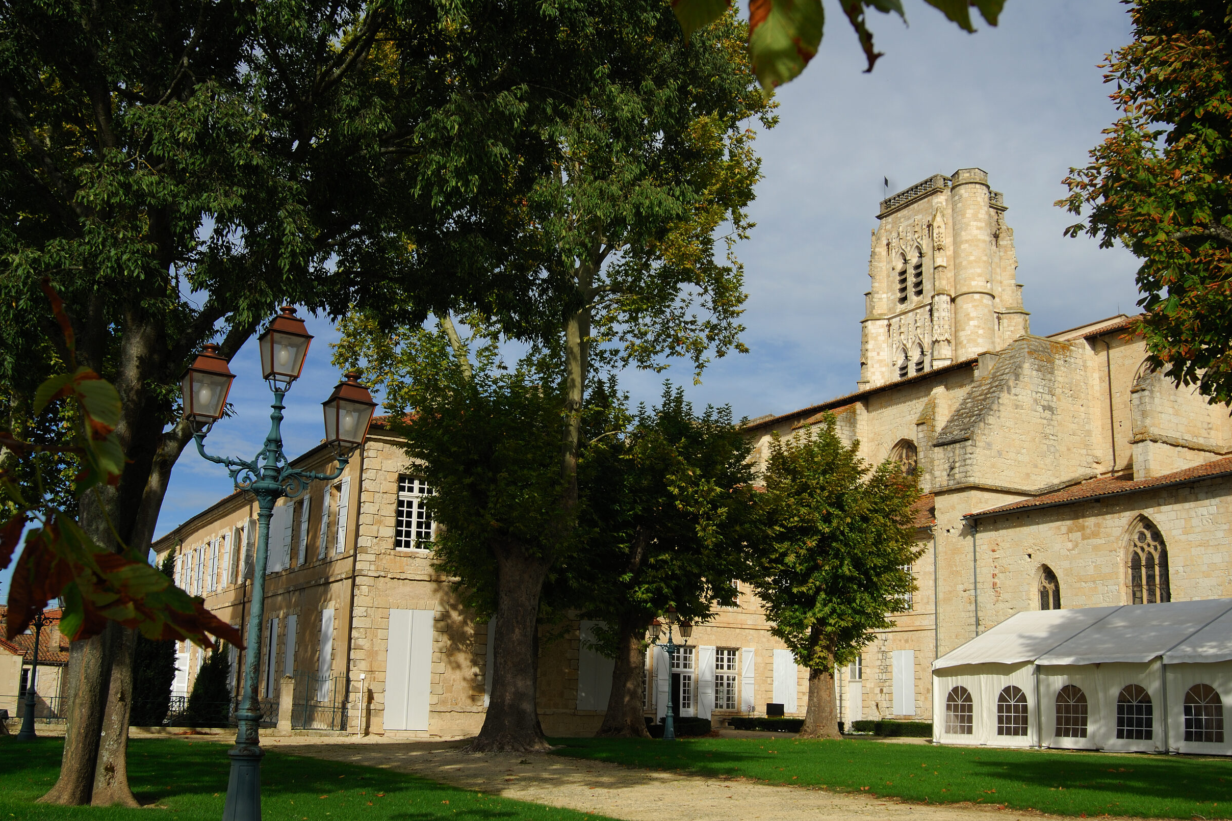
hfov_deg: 51.9
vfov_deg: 35.9
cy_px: 410
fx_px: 1266
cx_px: 630
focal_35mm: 37
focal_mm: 24
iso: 100
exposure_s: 1/160
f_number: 8
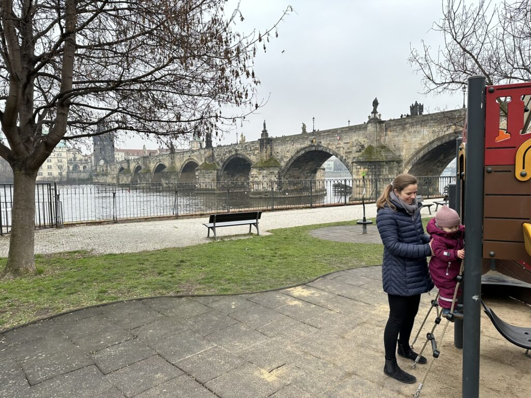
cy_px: 199
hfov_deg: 71.6
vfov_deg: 56.8
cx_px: 266
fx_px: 368
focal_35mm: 24
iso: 80
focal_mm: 6.86
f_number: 1.78
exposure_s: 1/285
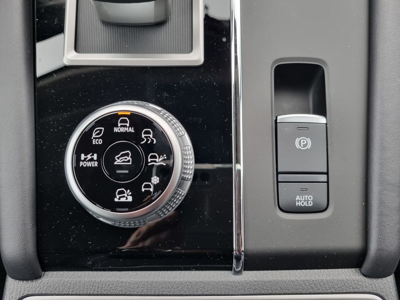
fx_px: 300
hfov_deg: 67.3
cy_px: 150
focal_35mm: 26
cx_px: 200
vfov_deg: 53.1
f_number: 1.8
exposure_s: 1/50
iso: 250
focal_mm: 5.4
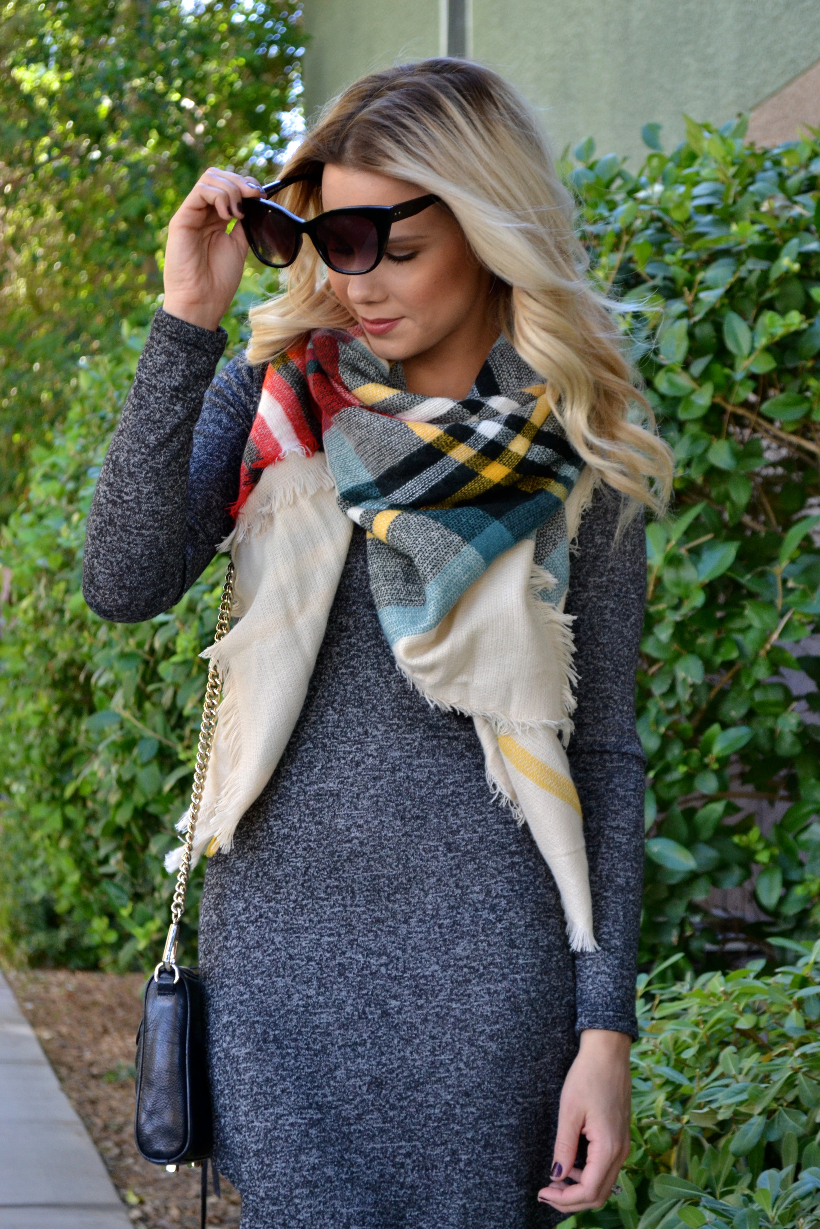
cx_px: 410
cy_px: 614
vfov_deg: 24.6
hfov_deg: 16.6
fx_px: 2819
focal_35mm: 82
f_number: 5.6
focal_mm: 55
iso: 800
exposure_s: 1/125
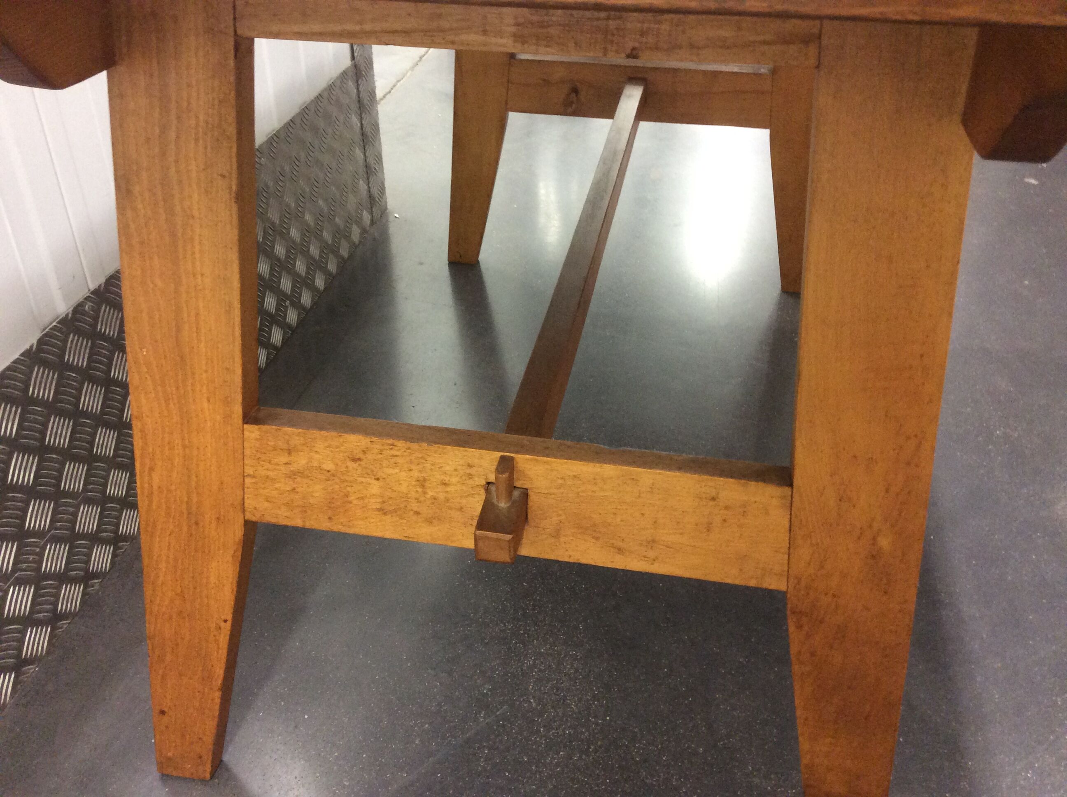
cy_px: 398
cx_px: 534
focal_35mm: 32
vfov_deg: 44.1
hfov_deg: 56.9
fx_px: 985
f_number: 2.4
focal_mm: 3.3
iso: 160
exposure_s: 1/25
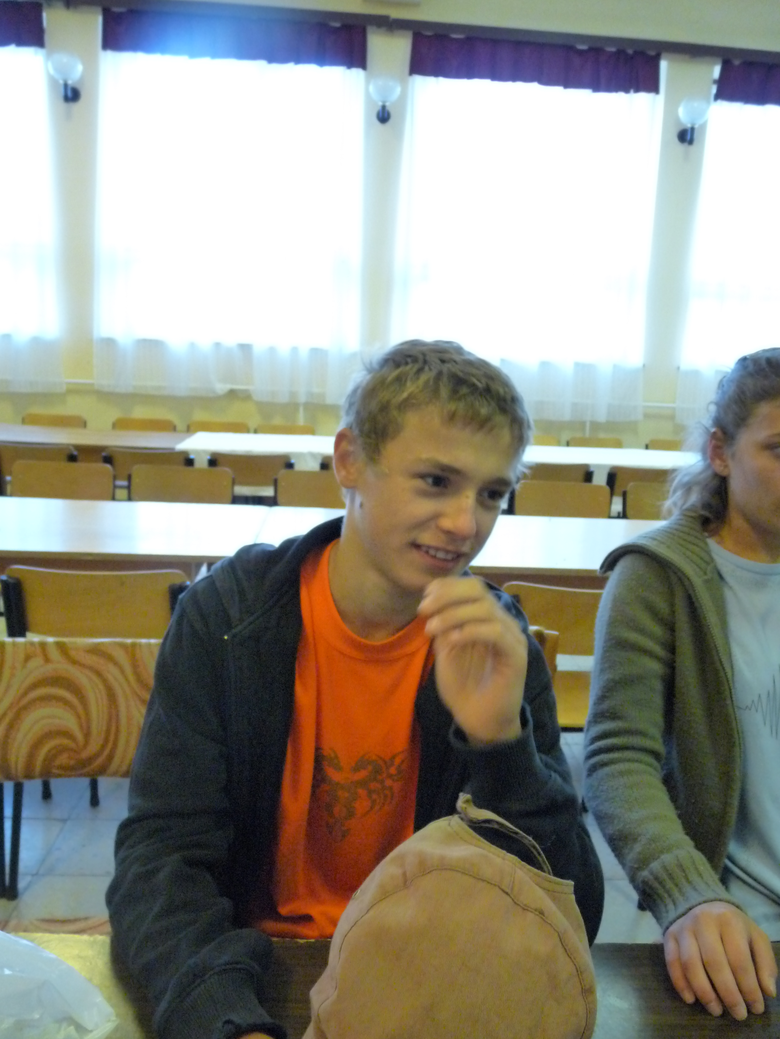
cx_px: 390
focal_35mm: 27
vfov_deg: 65.3
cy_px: 520
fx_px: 811
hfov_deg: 51.4
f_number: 2.8
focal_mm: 4.8
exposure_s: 1/40
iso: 800
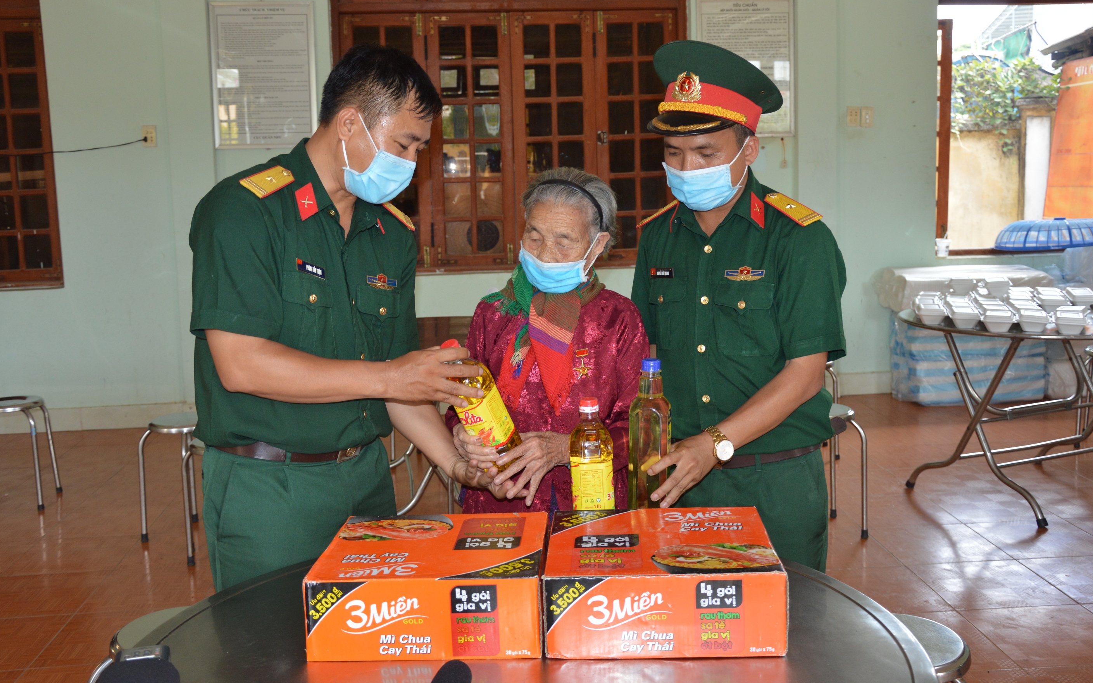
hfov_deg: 50.4
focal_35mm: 39
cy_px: 308
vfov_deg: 32.8
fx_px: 1162
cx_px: 551
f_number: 4
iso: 400
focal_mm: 24
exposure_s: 1/125
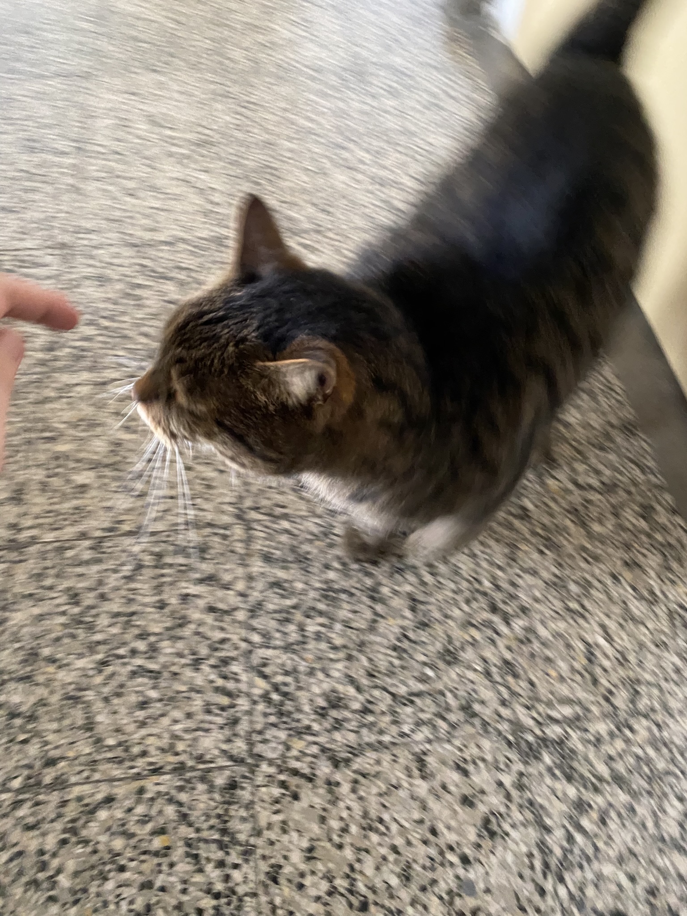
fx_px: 688
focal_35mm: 26
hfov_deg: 53.1
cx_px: 344
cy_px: 458
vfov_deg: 67.3
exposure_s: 1/32
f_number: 1.8
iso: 640
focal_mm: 4.25
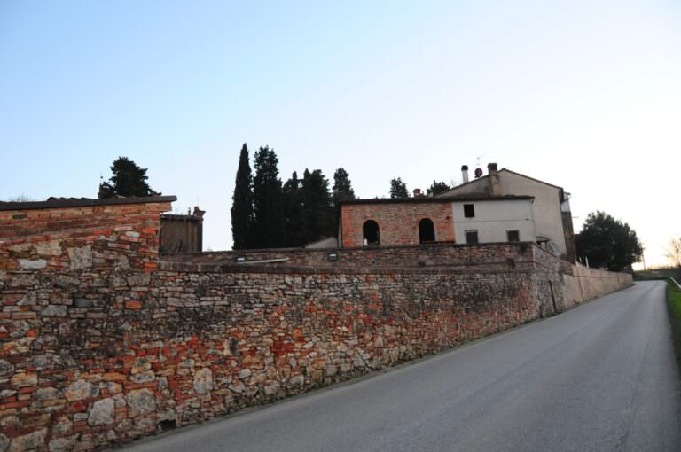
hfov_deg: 67.4
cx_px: 340
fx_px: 510
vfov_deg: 47.8
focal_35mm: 27
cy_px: 226
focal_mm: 18
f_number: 5
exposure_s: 1/80
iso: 800
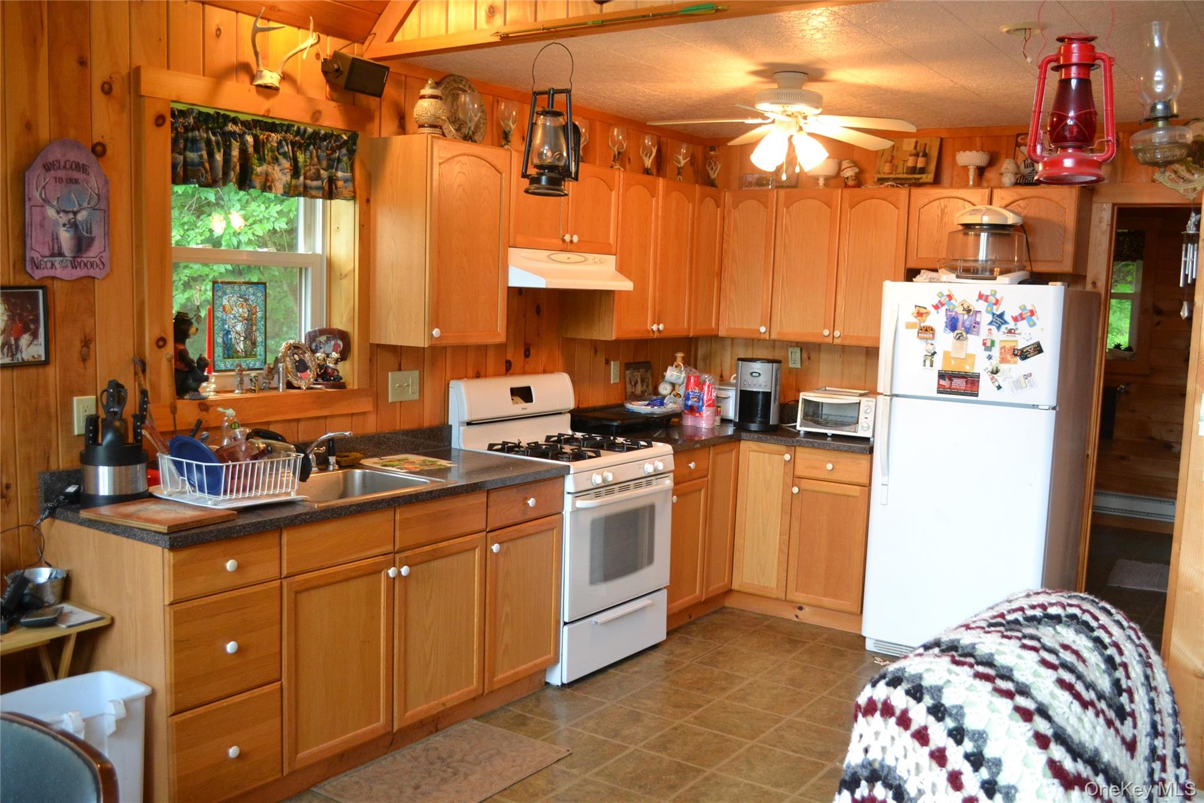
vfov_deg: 40.0
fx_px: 1103
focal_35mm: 33
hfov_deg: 57.2
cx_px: 602
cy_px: 402
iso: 1100
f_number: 3.8
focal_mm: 22
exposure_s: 1/60
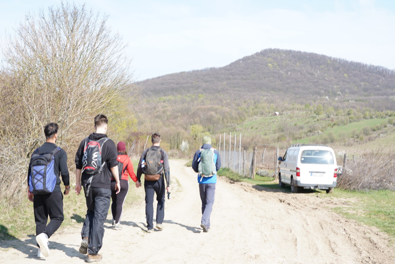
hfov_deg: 35.6
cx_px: 198
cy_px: 132
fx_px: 614
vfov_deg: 24.2
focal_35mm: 56
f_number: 5.6
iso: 100
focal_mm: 56
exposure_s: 1/200
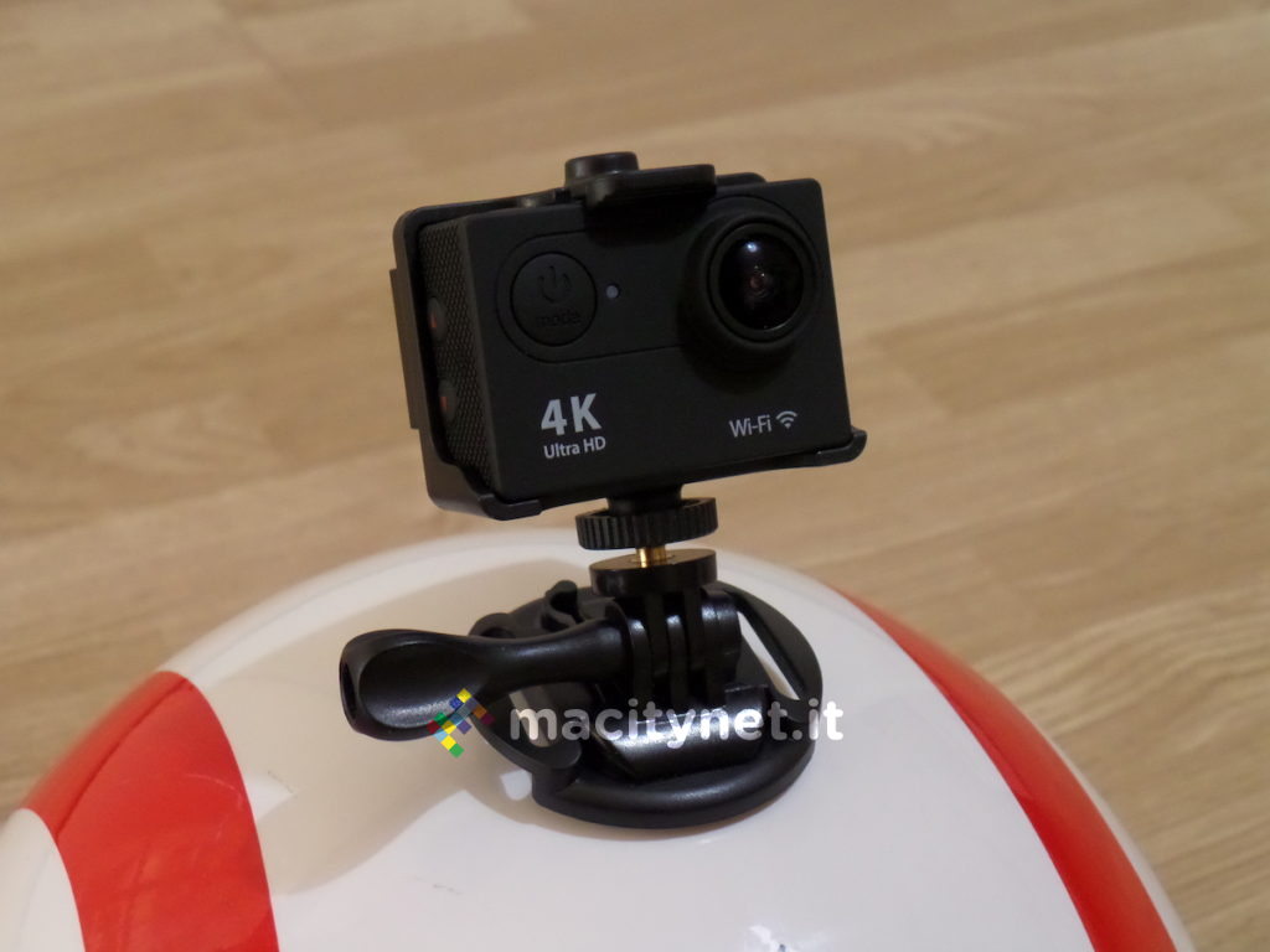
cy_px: 476
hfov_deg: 30.3
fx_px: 2348
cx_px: 635
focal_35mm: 64
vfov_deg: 22.9
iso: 800
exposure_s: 1/45
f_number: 3.6
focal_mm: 11.4
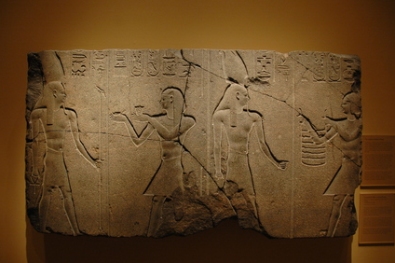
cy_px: 131
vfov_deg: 46.3
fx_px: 307
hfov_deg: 65.5
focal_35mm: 28
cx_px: 193
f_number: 3.5
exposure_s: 1/15
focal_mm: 18
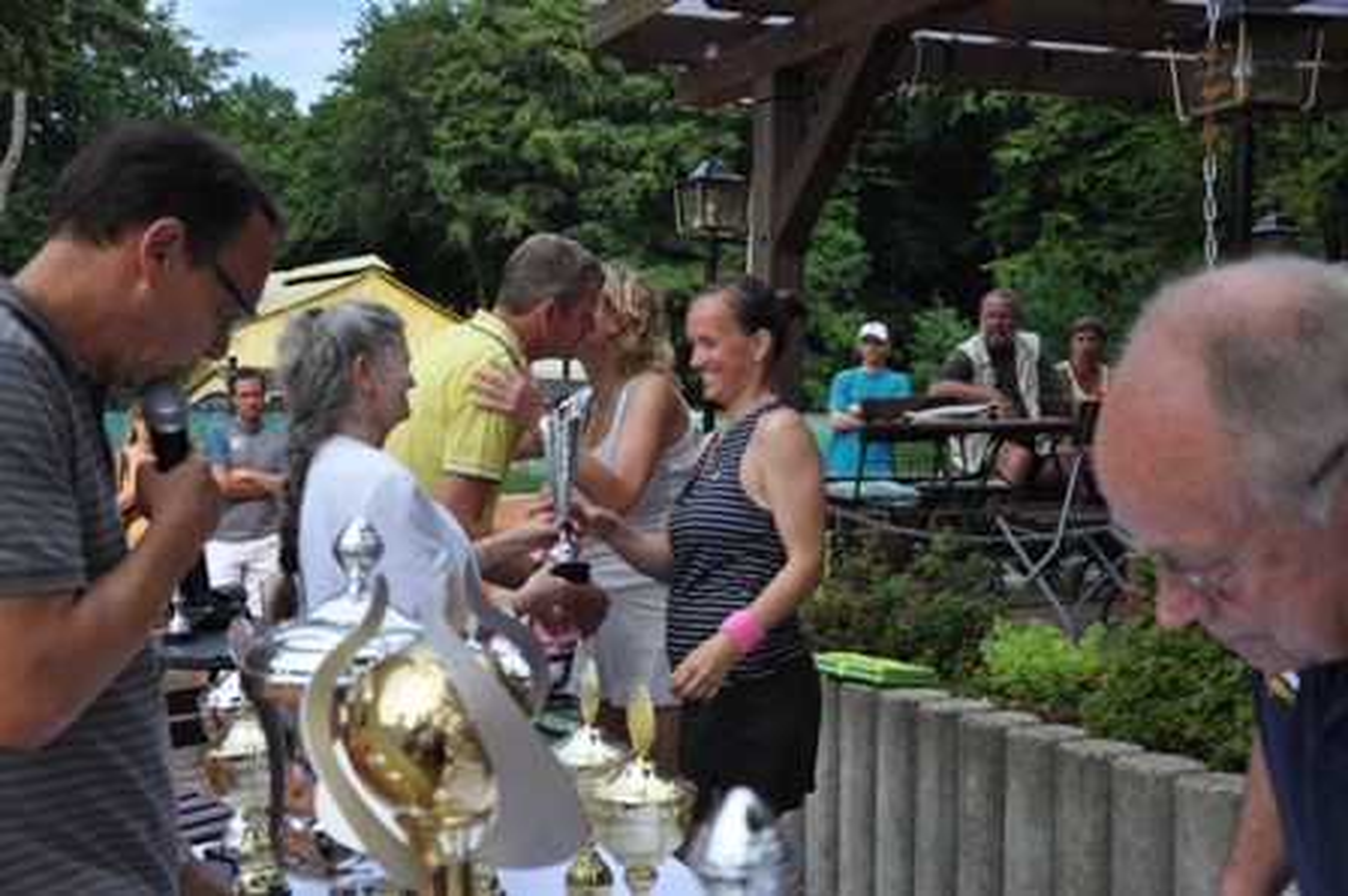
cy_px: 448
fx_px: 1571
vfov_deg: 31.8
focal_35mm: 42
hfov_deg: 46.4
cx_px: 674
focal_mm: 28
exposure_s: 1/1250
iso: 400
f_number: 5
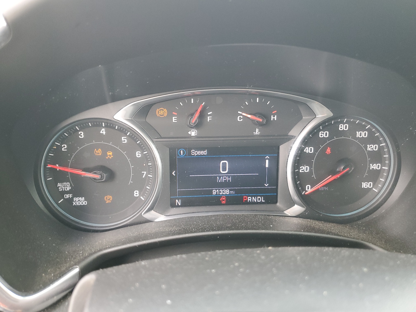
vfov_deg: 53.1
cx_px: 208
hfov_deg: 67.3
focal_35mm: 26
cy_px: 156
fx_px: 312
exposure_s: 1/120
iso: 95
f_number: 1.5
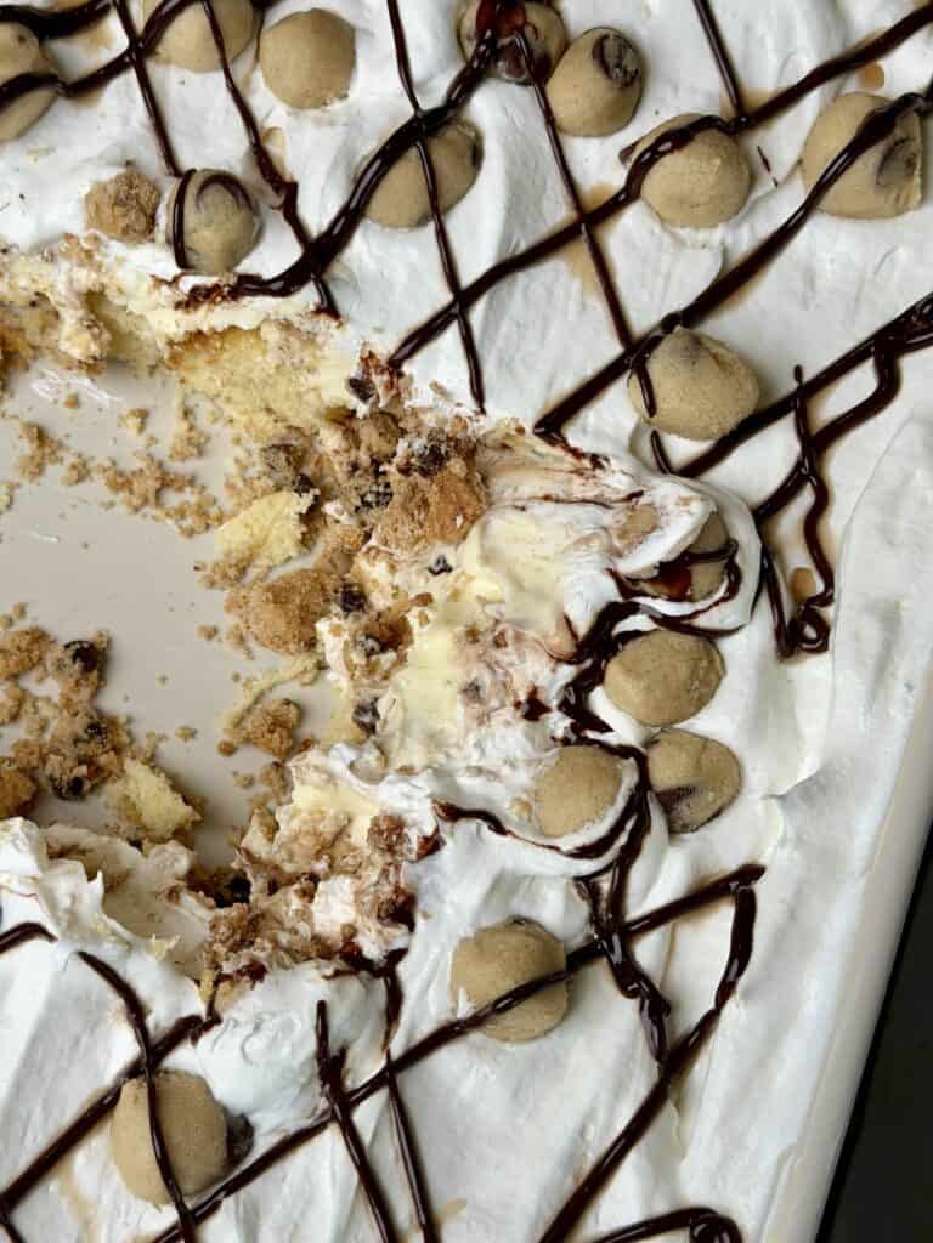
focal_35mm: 48
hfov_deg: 30.3
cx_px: 466
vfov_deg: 39.7
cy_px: 622
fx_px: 1725
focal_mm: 6.76
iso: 64
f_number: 1.78
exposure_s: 1/442
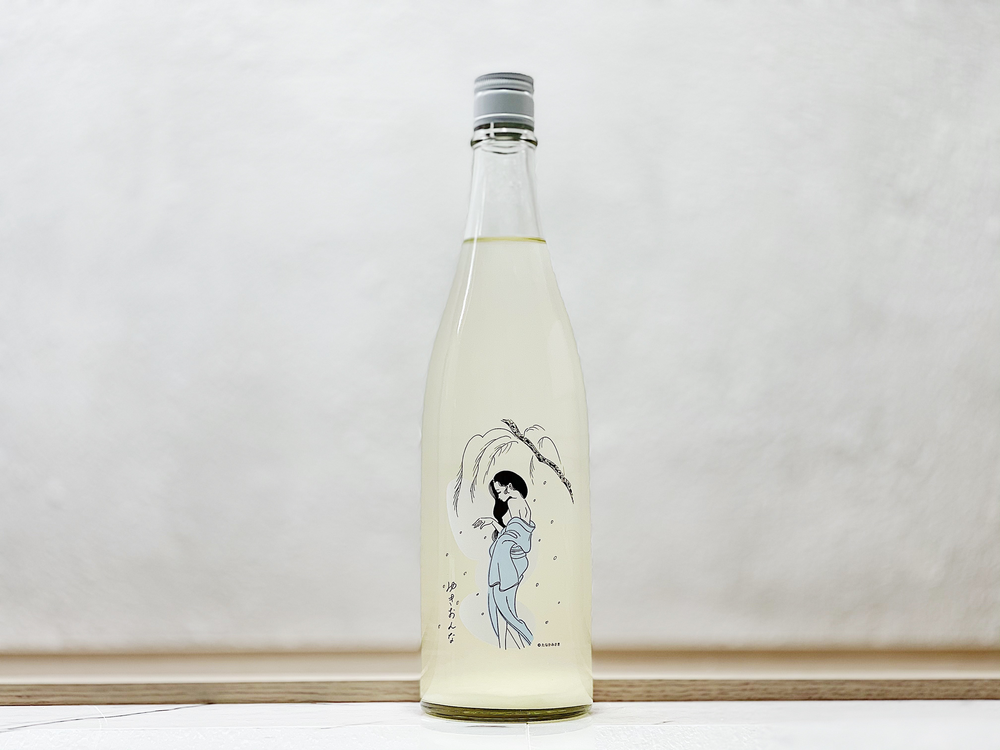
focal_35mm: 52
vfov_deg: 28.0
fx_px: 1502
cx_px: 500
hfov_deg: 36.8
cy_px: 375
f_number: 2
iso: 50
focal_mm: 6
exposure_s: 1/100
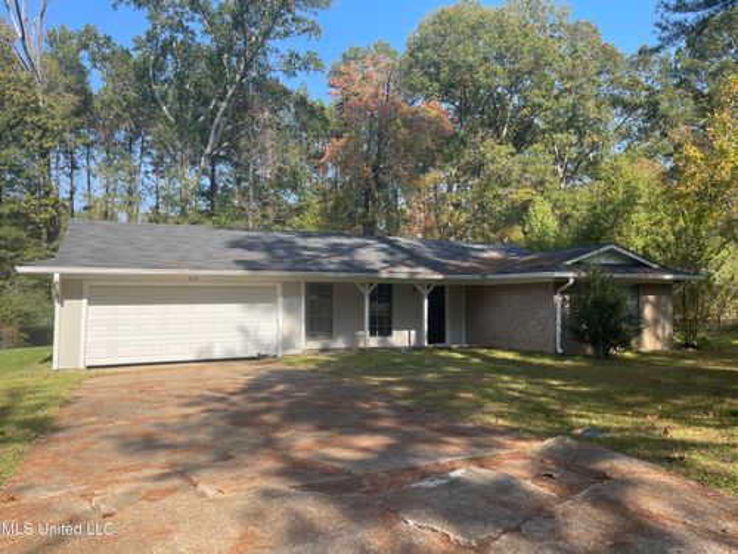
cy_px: 277
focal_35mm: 25
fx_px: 533
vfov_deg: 54.9
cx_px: 369
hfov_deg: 69.4
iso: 32
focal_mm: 5.1
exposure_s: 1/1370
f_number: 1.6
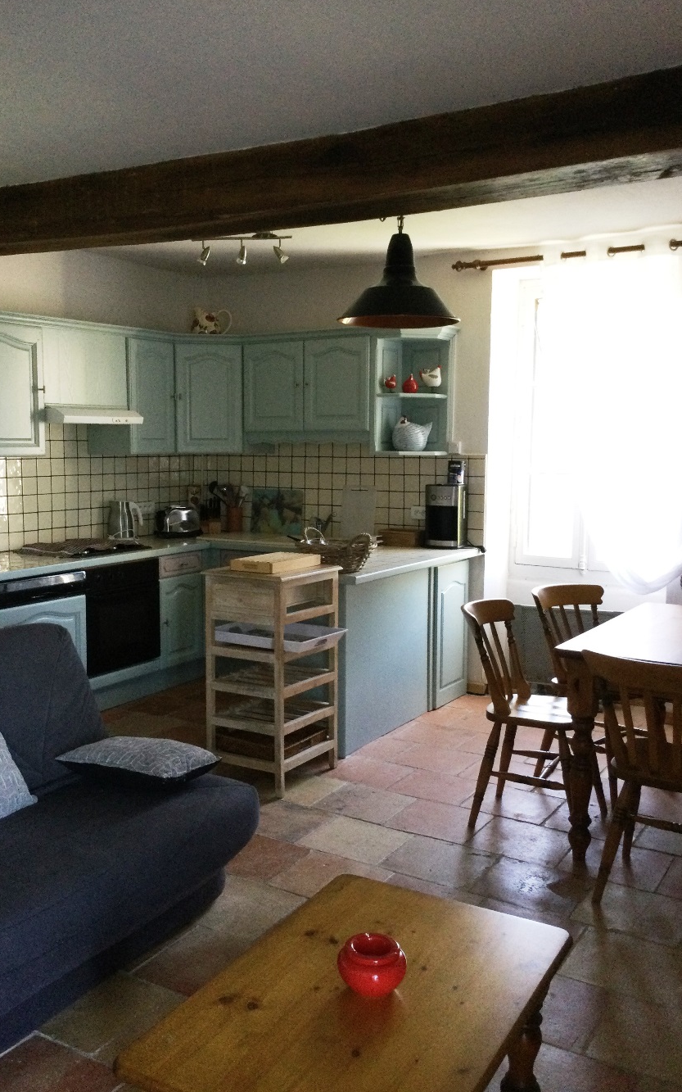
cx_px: 296
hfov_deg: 38.2
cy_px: 545
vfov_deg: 58.1
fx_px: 981
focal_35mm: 33
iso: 160
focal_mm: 3.3
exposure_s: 1/33
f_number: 2.4
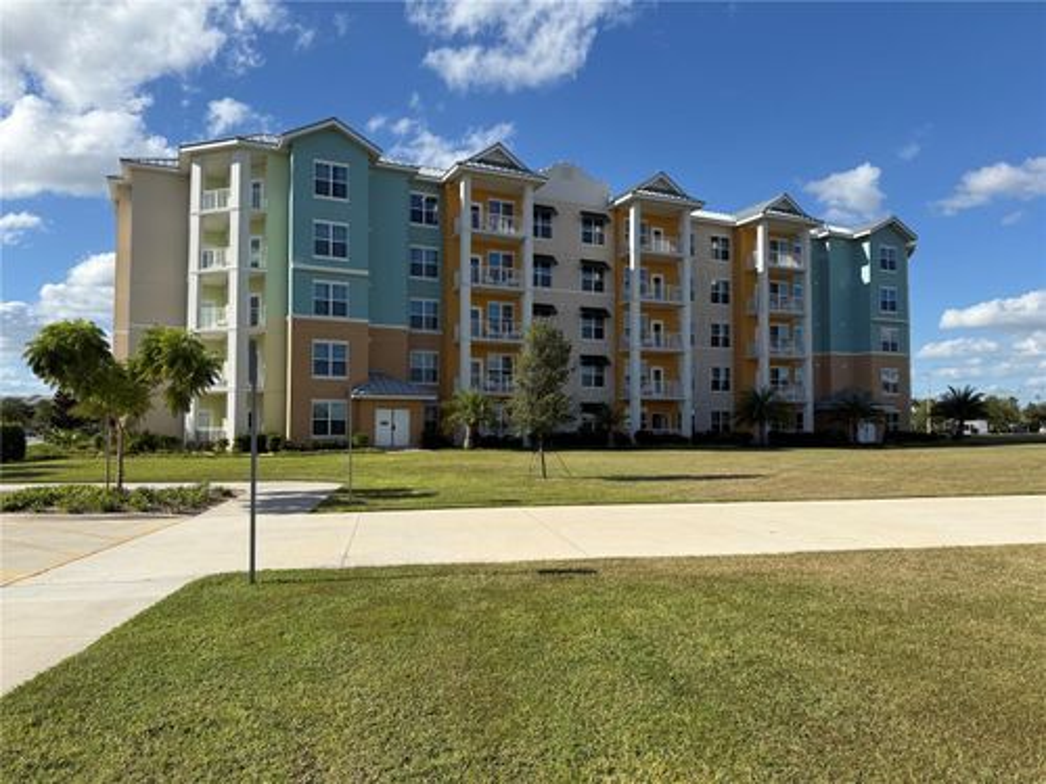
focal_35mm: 24
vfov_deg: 56.8
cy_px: 392
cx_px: 523
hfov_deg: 71.6
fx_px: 725
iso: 80
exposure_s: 1/5714
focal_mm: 6.76
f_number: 1.78
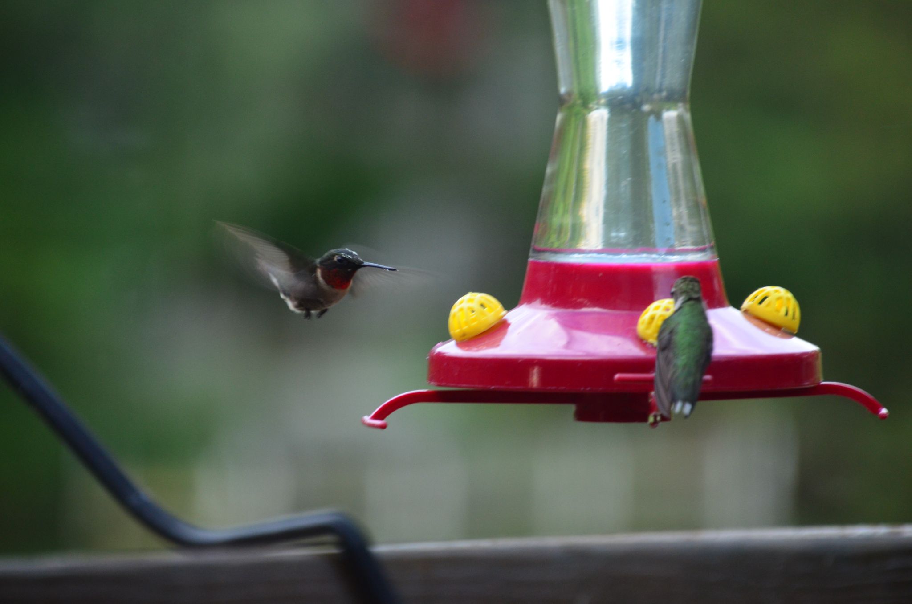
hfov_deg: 3.9
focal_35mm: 525
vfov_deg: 2.6
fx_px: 13271
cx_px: 456
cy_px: 302
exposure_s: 1/125
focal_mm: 350
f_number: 6.3
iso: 800
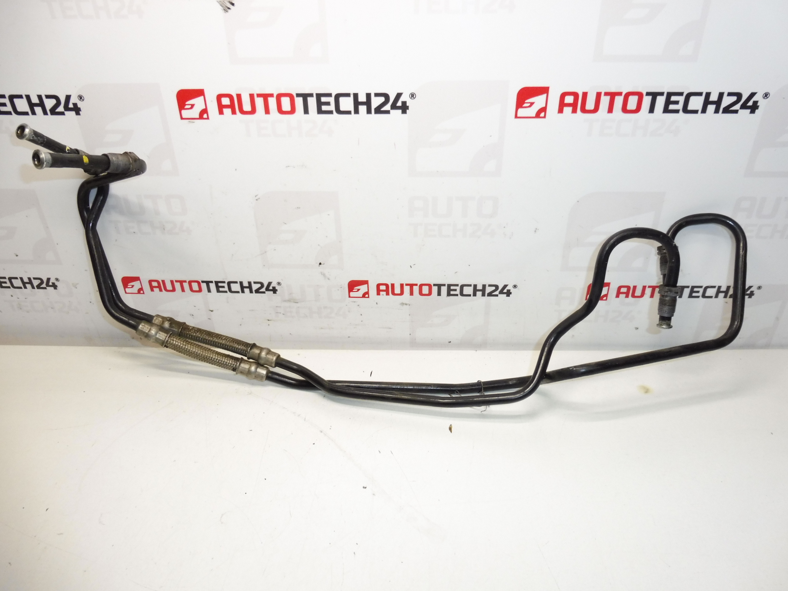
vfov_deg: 56.8
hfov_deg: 71.6
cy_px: 296
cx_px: 394
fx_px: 546
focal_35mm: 24
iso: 200
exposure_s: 1/125
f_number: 3.5
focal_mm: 4.3
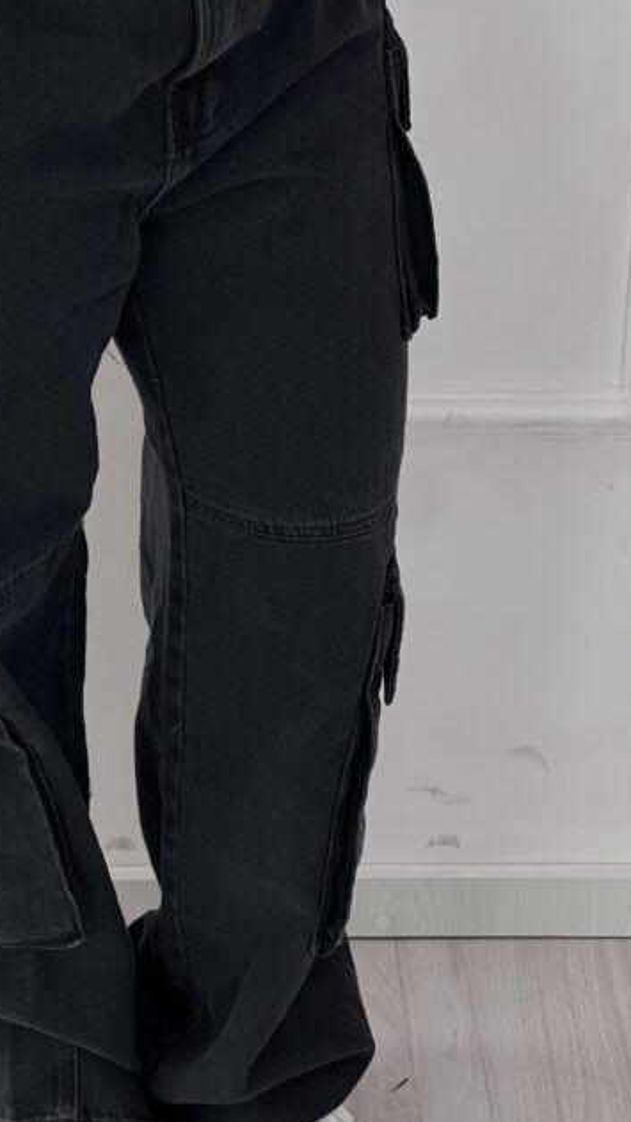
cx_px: 140
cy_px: 497
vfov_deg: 17.3
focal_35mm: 124
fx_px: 3688
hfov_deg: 9.8
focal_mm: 9
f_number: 2.8
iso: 64
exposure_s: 1/120
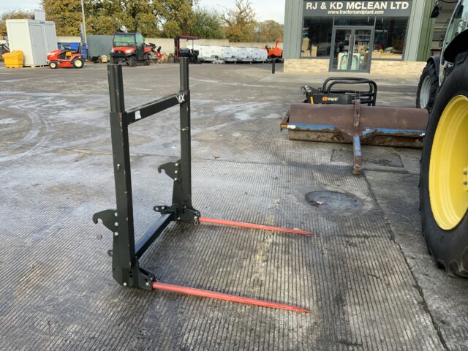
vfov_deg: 48.2
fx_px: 392
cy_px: 176
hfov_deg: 61.7
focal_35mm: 29
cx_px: 234
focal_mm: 3
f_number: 1.8
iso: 16
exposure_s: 1/394
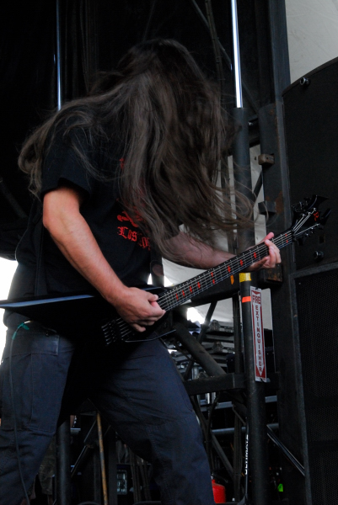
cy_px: 252
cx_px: 169
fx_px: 970
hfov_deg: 19.8
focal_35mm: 69
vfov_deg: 29.2
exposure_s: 1/125
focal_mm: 46
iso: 1250
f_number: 13
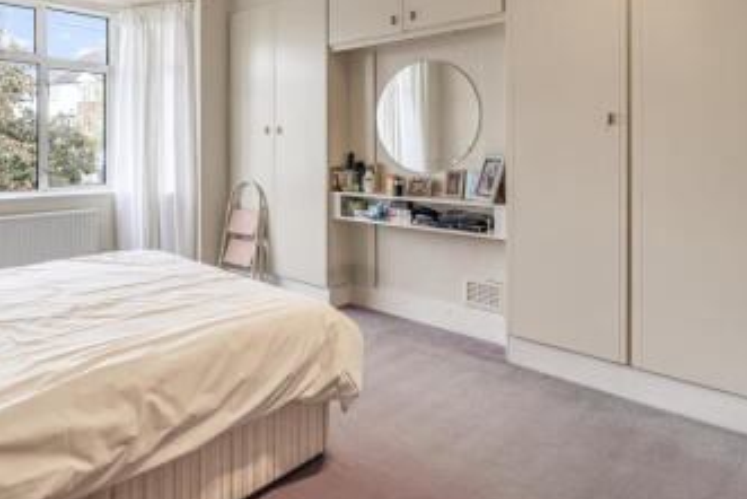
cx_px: 246
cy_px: 170
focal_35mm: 23
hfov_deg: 73.6
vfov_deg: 54.2
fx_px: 477
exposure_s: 1/50
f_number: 5.6
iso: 64
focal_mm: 16
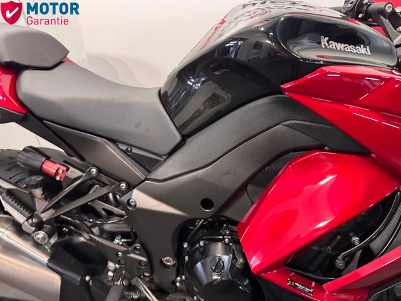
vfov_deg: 56.8
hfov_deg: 71.6
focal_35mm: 24
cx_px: 200
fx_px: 278
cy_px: 150
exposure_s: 1/33
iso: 640
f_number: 1.78
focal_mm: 6.76
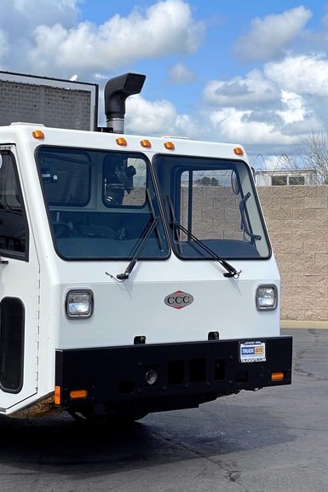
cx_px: 43
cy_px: 247
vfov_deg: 22.6
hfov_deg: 15.1
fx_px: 1229
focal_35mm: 90
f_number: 2.2
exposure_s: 1/1908
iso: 20
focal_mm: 7.5
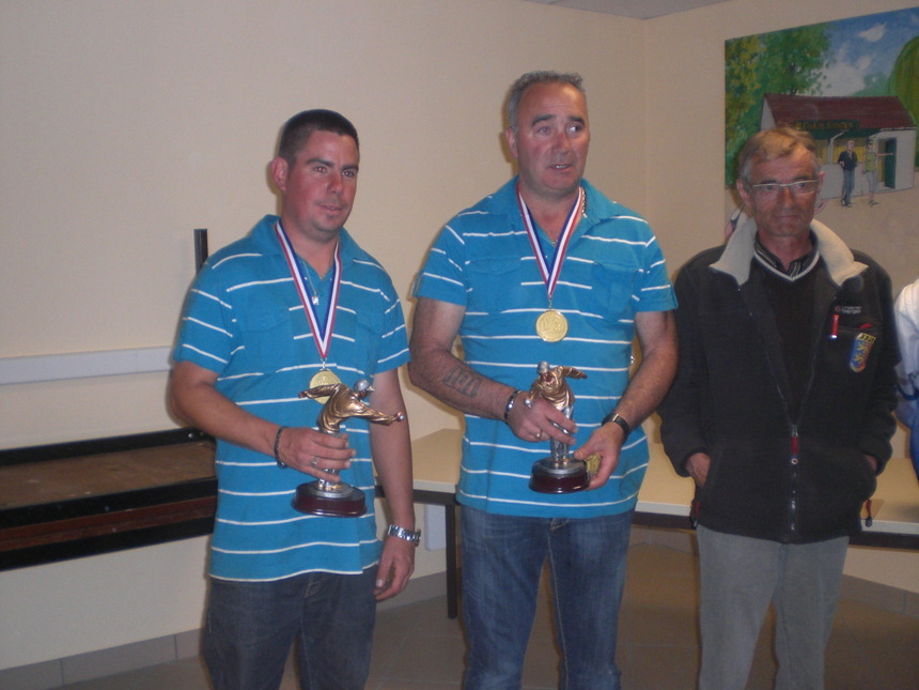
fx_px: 1009
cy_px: 345
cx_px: 460
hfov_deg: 49.0
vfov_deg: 37.7
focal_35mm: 38
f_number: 3.1
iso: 200
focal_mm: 6.3
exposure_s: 1/60
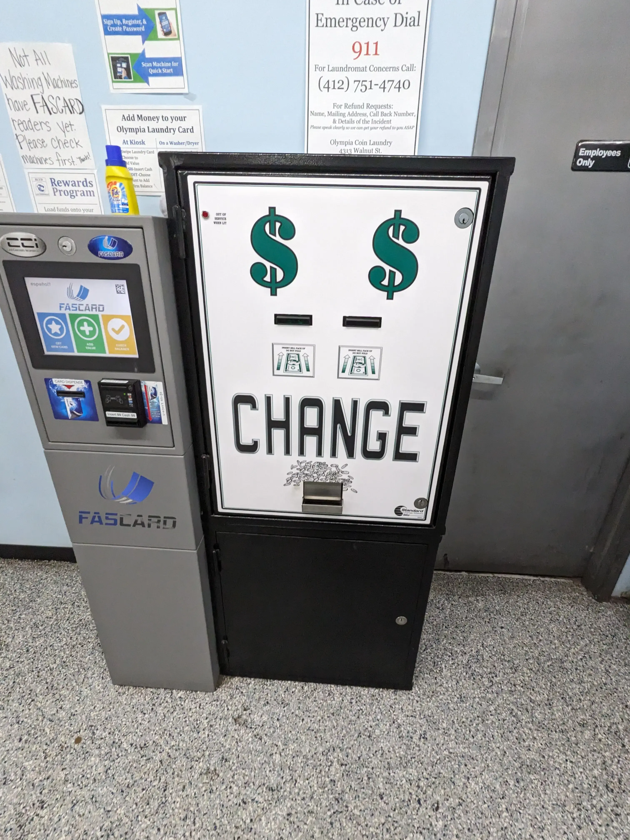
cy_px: 420
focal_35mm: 16
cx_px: 315
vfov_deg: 94.5
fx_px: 388
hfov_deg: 78.1
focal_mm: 2.22
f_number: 2.2
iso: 844
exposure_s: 1/120
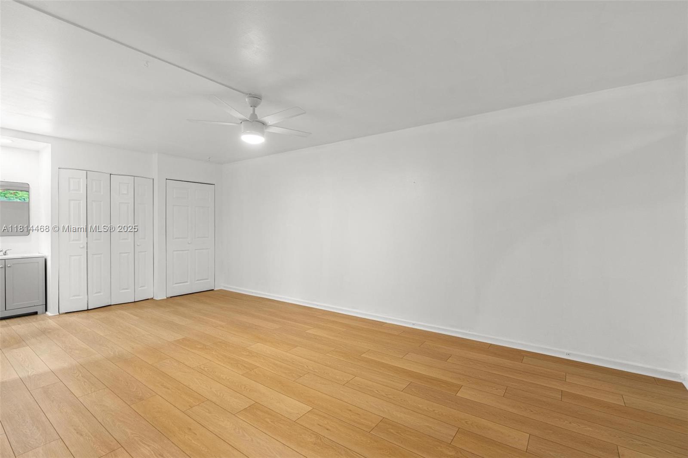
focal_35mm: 16
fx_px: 306
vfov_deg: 73.7
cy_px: 229
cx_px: 344
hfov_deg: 96.7
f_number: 8
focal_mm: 16
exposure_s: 1/5
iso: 400
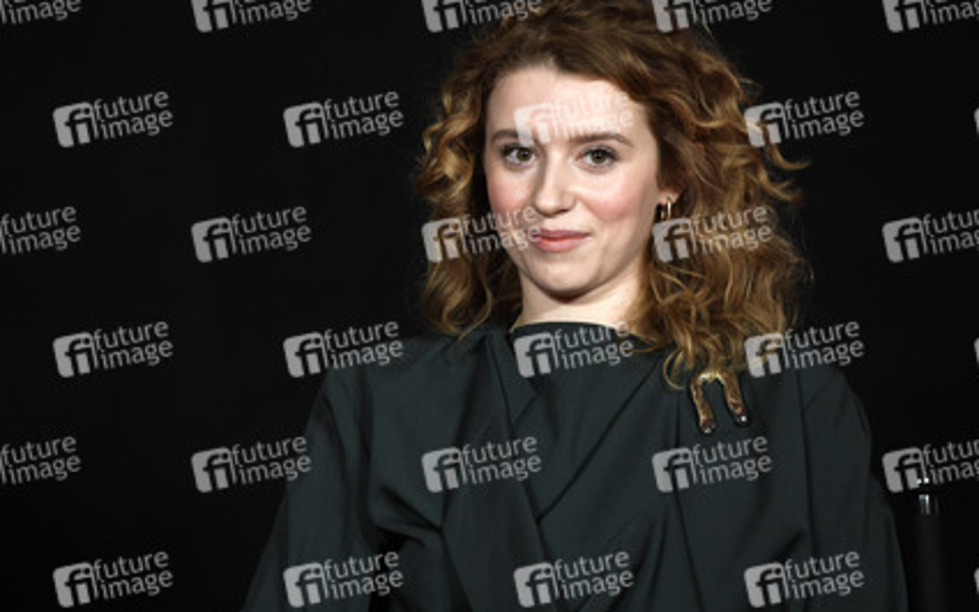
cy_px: 292
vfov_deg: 6.1
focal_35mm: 216
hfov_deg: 9.7
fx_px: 5765
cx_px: 513
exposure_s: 1/200
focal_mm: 200
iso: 2500
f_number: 4
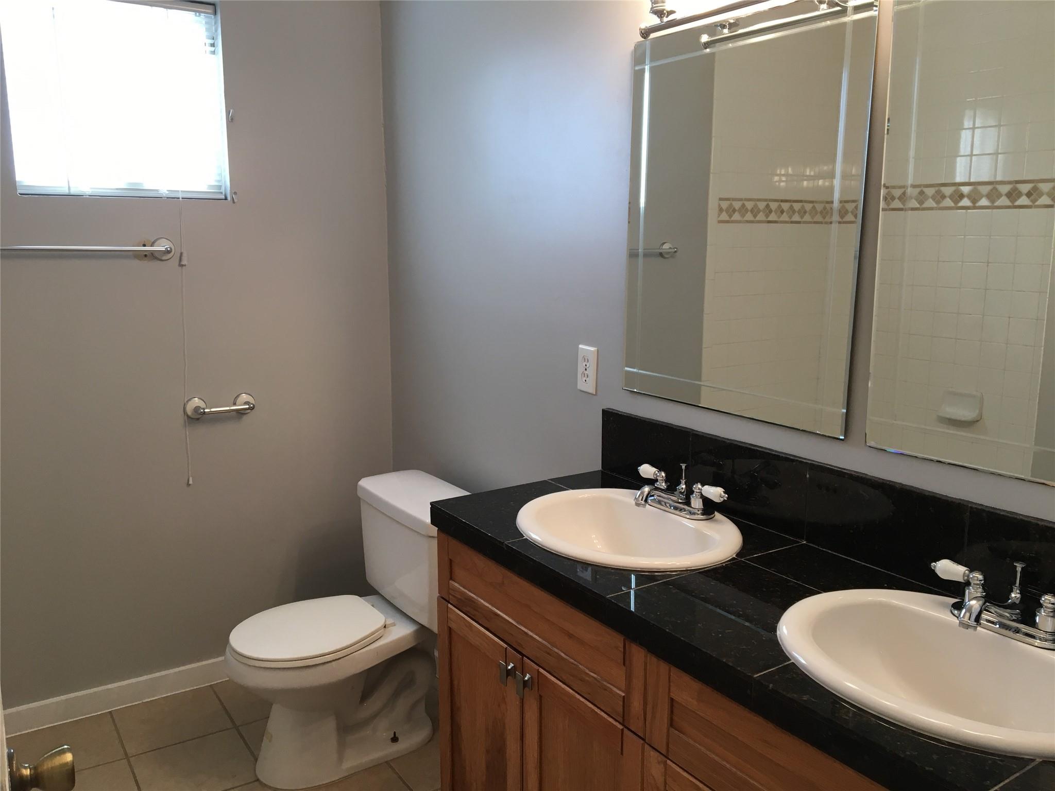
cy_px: 396
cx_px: 528
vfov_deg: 48.2
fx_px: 884
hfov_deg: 61.7
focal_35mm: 29
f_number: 2.2
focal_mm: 4.15
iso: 25
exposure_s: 1/33
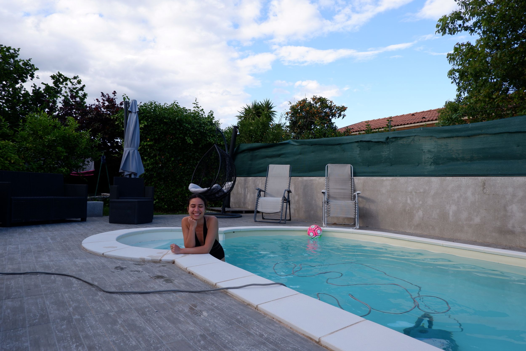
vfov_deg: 55.2
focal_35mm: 23
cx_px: 263
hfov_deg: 76.1
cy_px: 176
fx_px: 336
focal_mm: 15
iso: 200
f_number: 8
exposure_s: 1/160
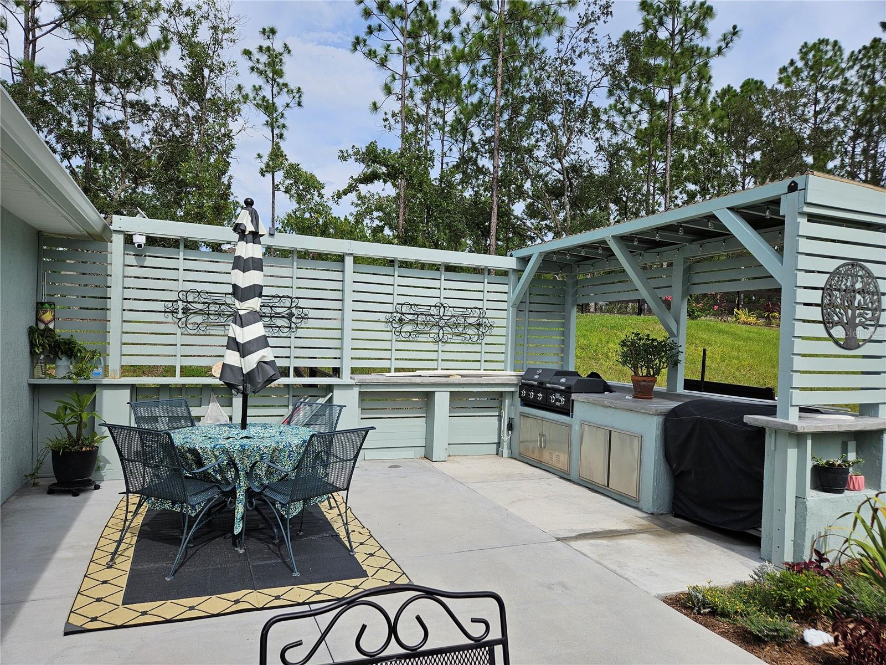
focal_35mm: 23
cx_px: 443
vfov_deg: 58.9
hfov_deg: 73.9
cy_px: 332
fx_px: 589
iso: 25
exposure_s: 1/2234
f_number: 1.8
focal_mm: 5.4
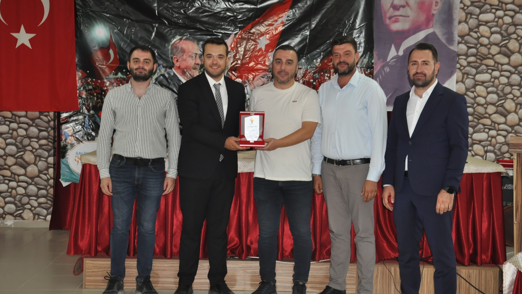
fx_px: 769
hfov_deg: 37.5
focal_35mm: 56
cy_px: 138
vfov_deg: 21.6
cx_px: 263
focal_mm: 35
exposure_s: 1/60
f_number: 4.5
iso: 800
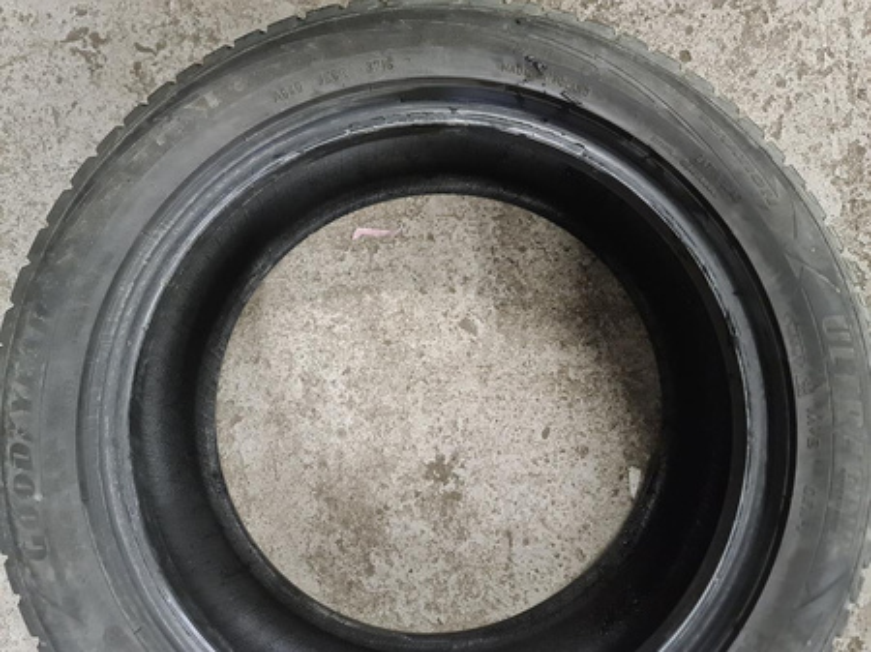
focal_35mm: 25
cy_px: 326
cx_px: 436
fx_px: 629
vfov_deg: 54.8
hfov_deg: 69.4
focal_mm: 7
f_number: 1.8
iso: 1600
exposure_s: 1/100
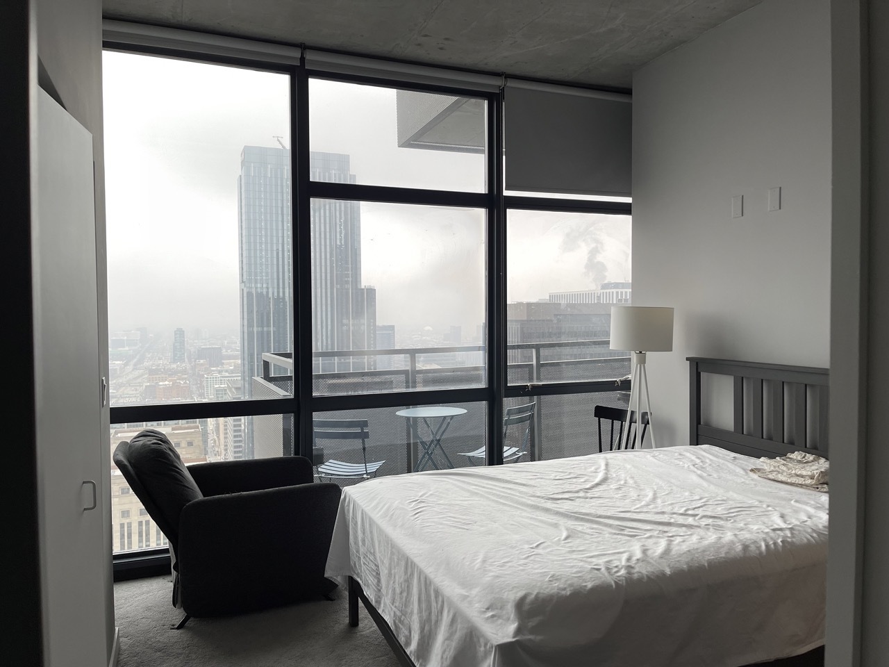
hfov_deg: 67.3
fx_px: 668
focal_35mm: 26
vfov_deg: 53.1
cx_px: 444
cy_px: 334
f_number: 1.6
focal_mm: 5.1
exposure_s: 1/126
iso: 32
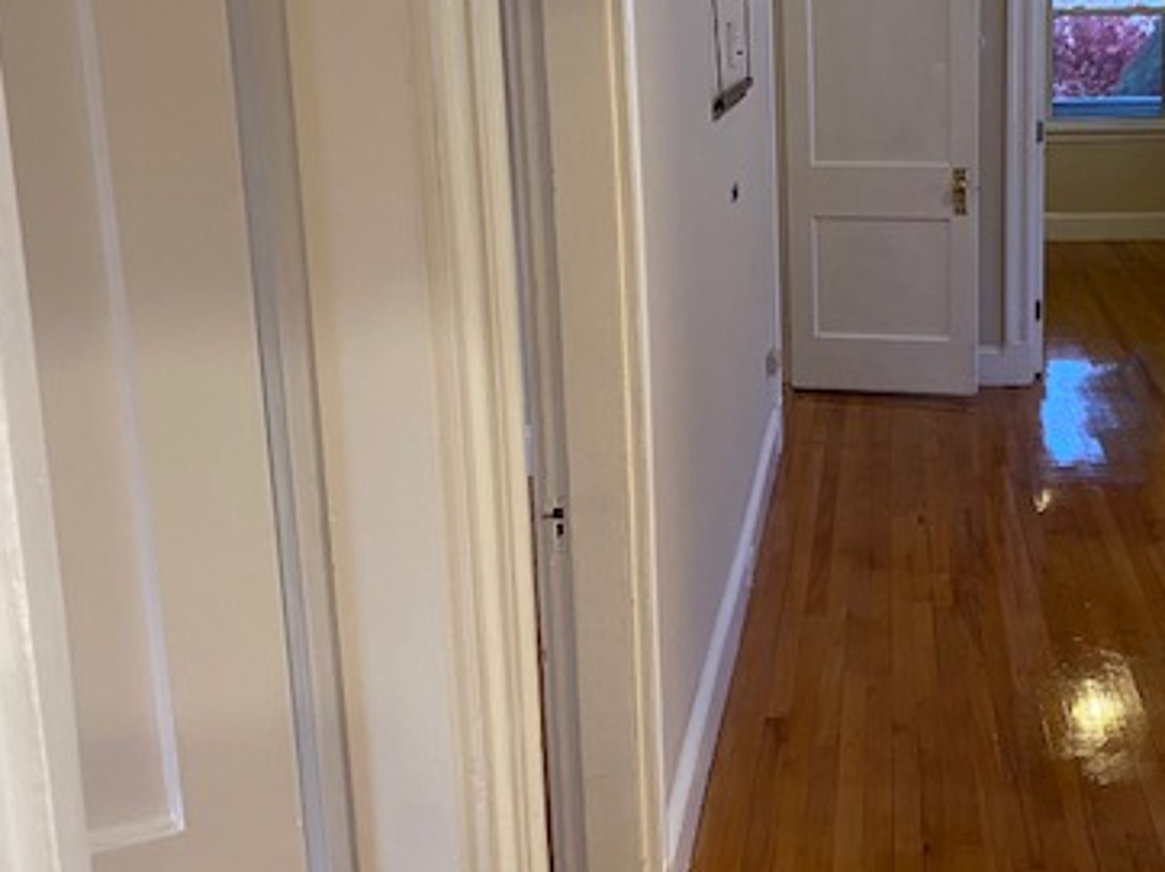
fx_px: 1547
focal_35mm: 46
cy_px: 290
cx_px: 885
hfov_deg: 40.0
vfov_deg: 31.2
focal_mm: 4.25
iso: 125
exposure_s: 1/60
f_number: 1.8
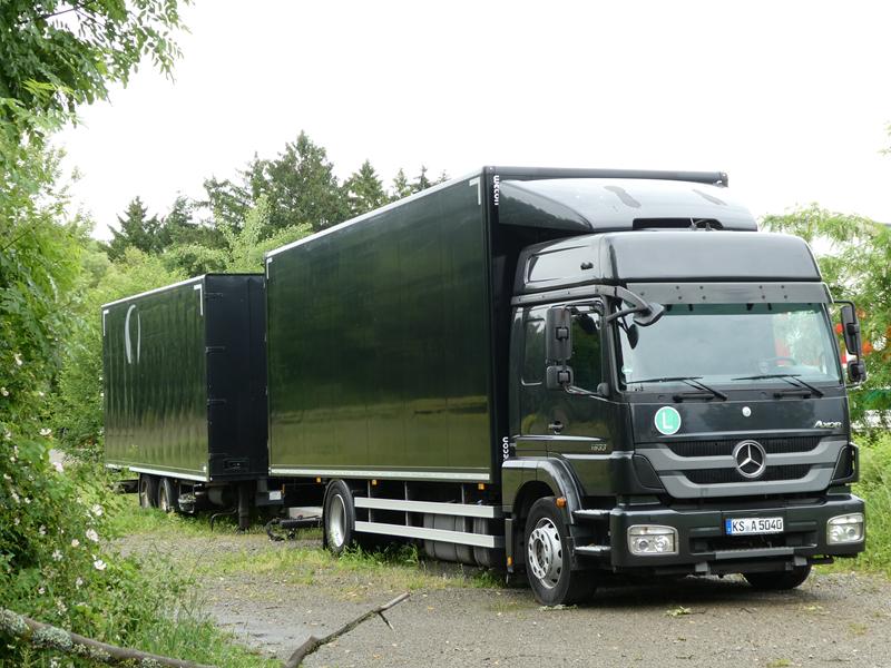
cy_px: 334
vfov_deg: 22.6
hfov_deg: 29.8
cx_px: 446
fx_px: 1673
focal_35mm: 65
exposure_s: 1/80
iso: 100
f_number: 4.4
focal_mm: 11.7
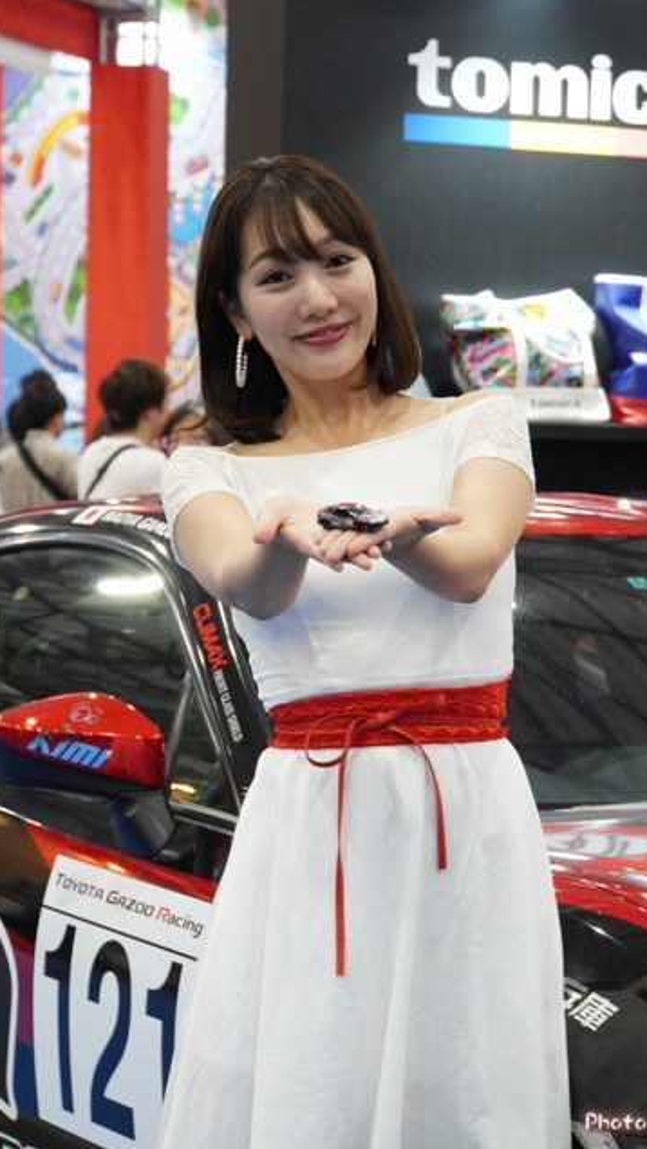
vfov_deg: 18.3
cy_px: 573
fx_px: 3567
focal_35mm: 117
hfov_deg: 10.4
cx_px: 377
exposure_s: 1/125
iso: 4000
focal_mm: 74
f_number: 5.6
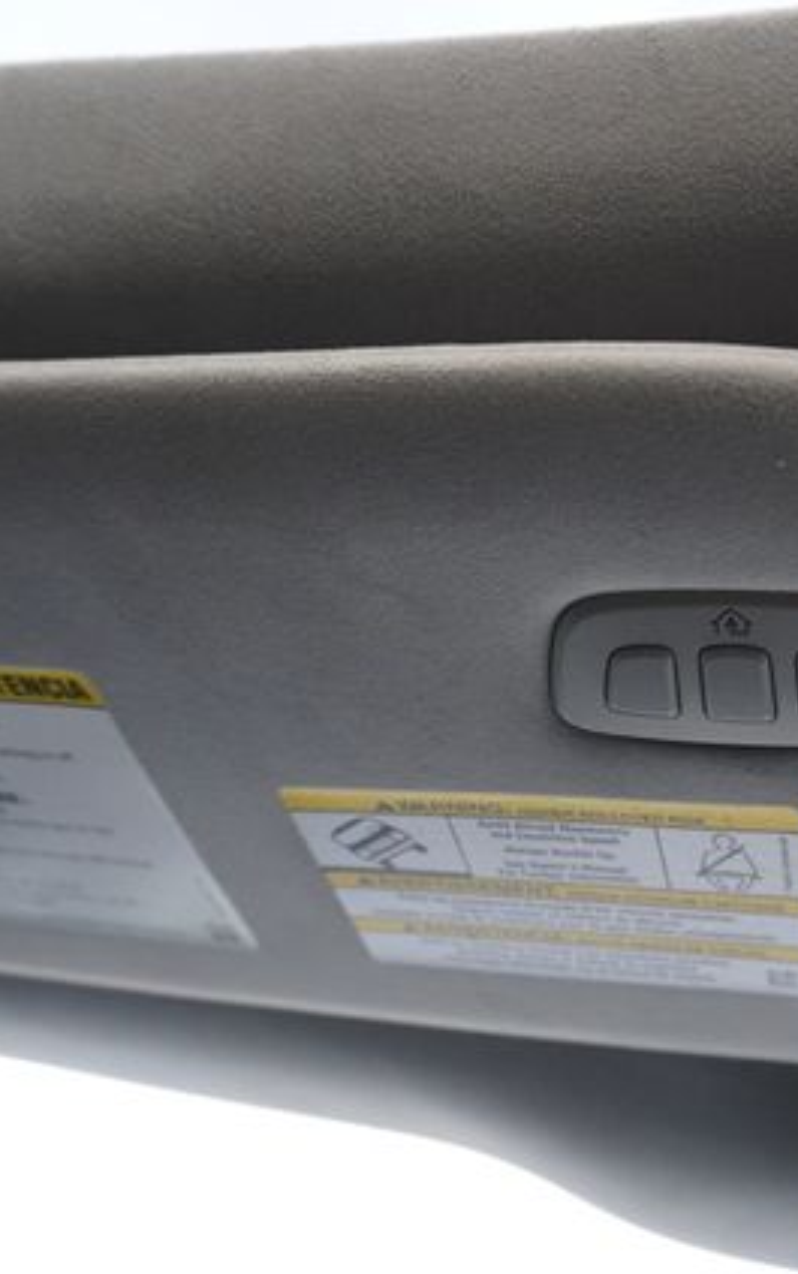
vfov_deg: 52.7
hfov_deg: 33.8
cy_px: 642
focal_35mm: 37
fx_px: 1285
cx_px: 596
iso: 1000
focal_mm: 16
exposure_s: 1/60
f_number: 4
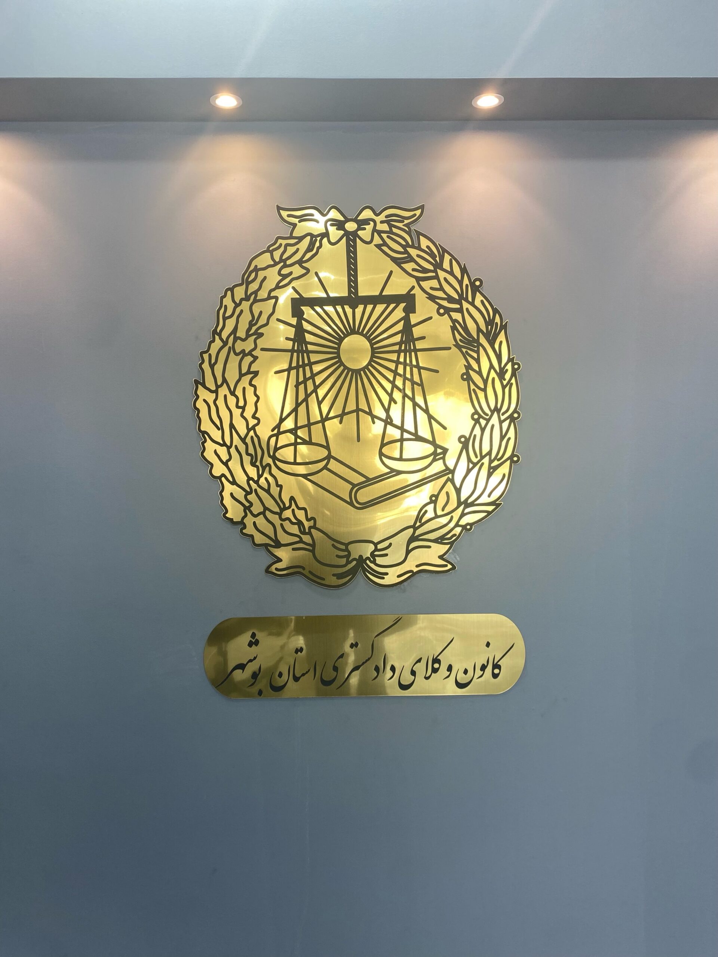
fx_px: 719
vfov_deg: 67.3
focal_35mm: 26
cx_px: 359
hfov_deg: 53.1
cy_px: 478
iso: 50
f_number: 1.8
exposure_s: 1/100
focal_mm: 4.25
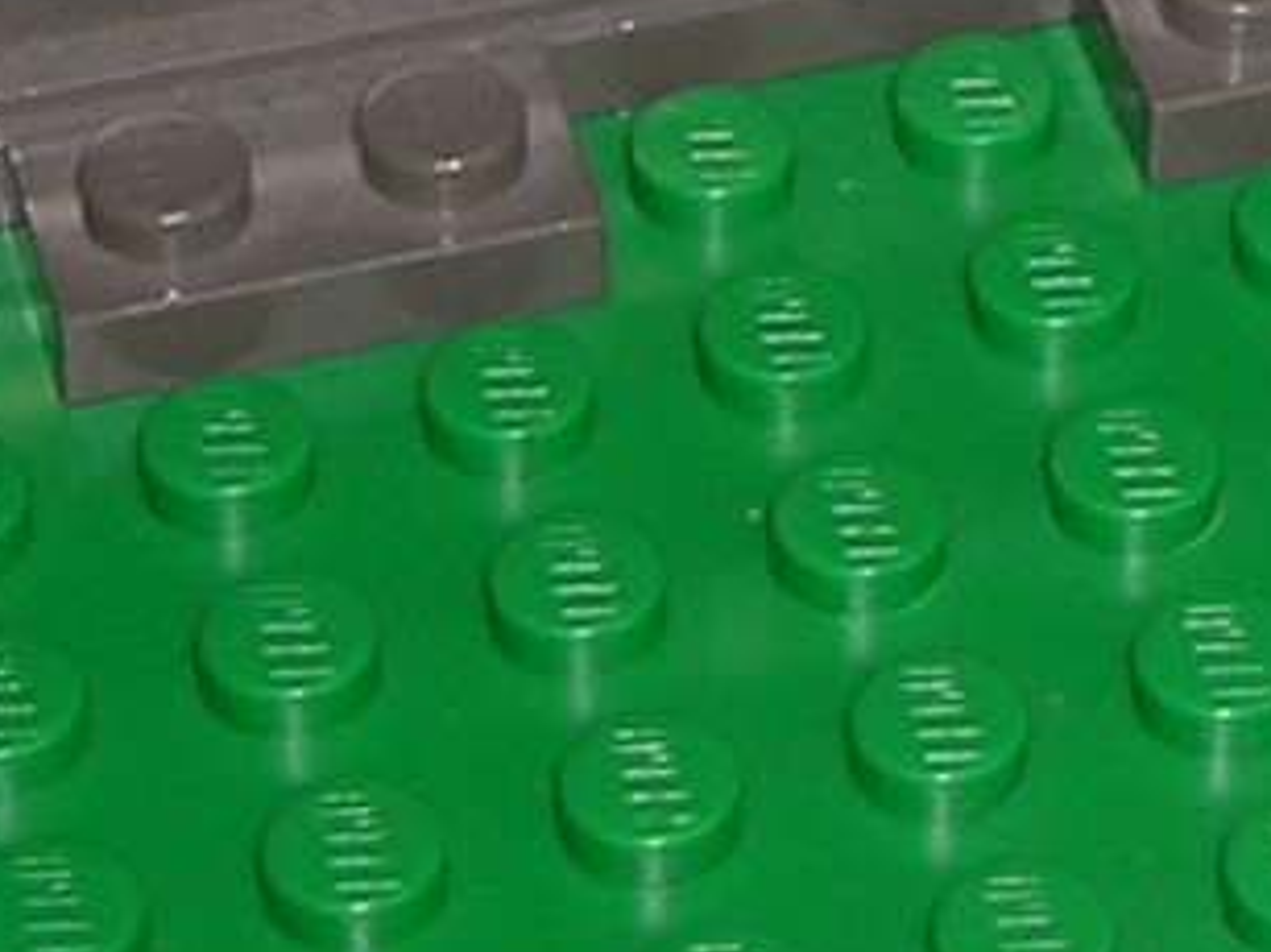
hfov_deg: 9.5
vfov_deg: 7.0
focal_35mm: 198
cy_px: -1478
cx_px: 2356
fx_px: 7267
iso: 50
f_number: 5.6
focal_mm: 5.8
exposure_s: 1/60.1
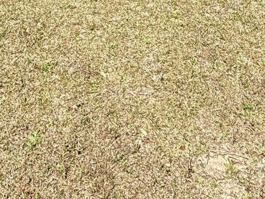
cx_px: 57
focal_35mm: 67
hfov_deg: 28.4
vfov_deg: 15.7
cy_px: -232
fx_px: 513
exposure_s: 1/942
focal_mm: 2.22
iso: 50
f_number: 2.2
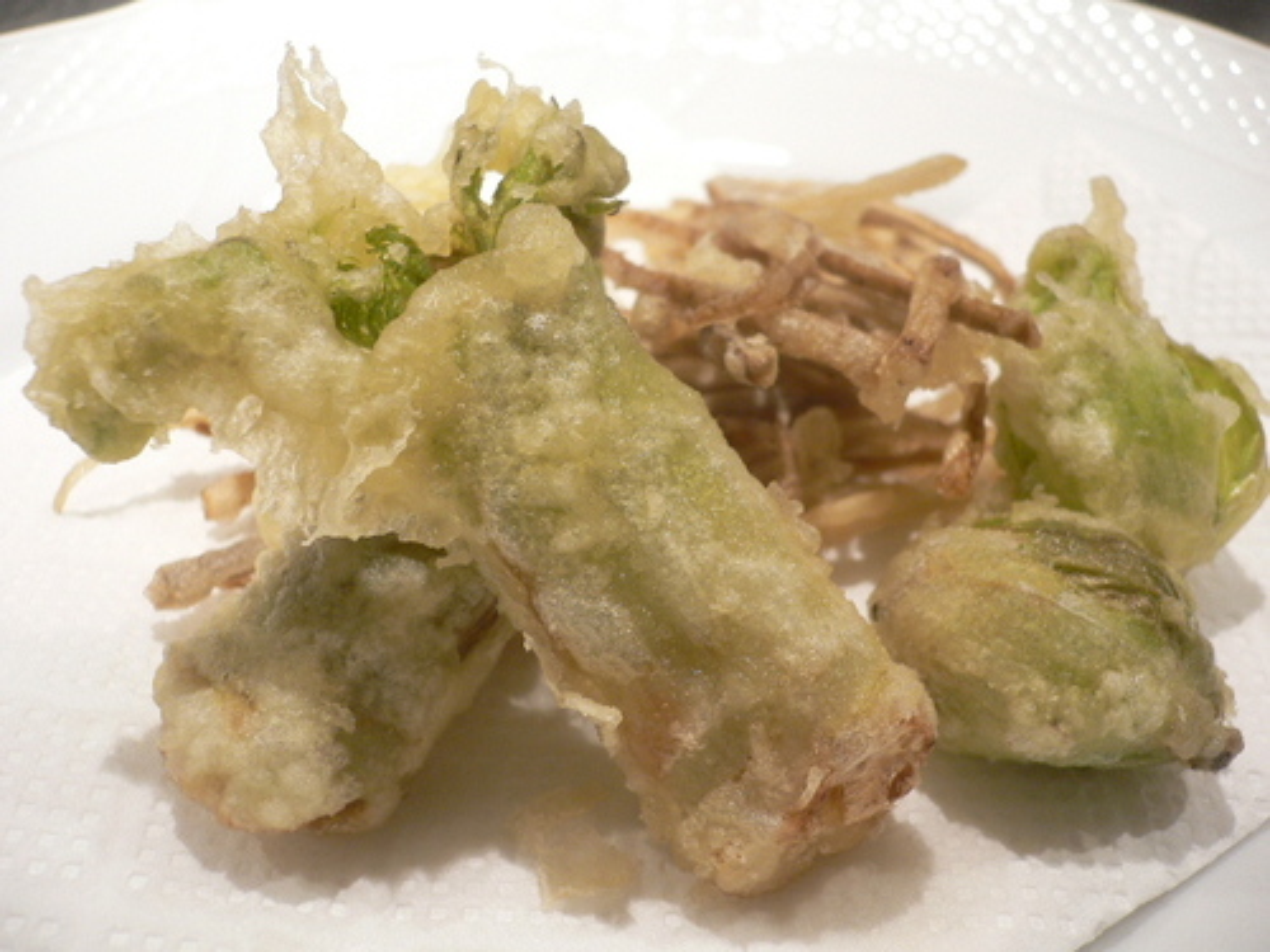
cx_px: 635
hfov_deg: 52.6
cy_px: 476
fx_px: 1284
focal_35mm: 35
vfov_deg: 40.7
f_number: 2.8
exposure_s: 1/40
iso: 100
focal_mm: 5.8
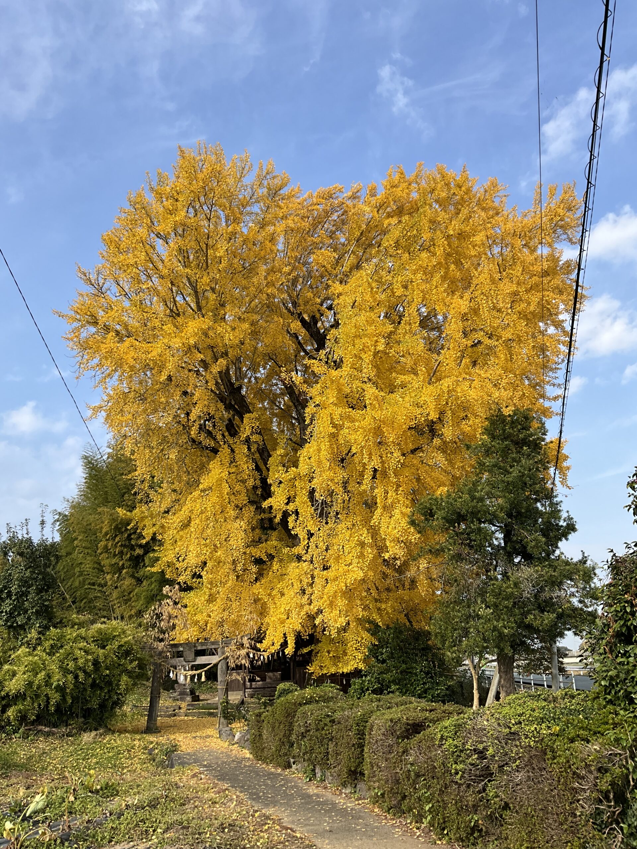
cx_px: 318
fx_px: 712
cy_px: 424
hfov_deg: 48.2
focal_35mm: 29
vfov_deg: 61.7
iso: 25
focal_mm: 3
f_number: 1.8
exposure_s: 1/1076
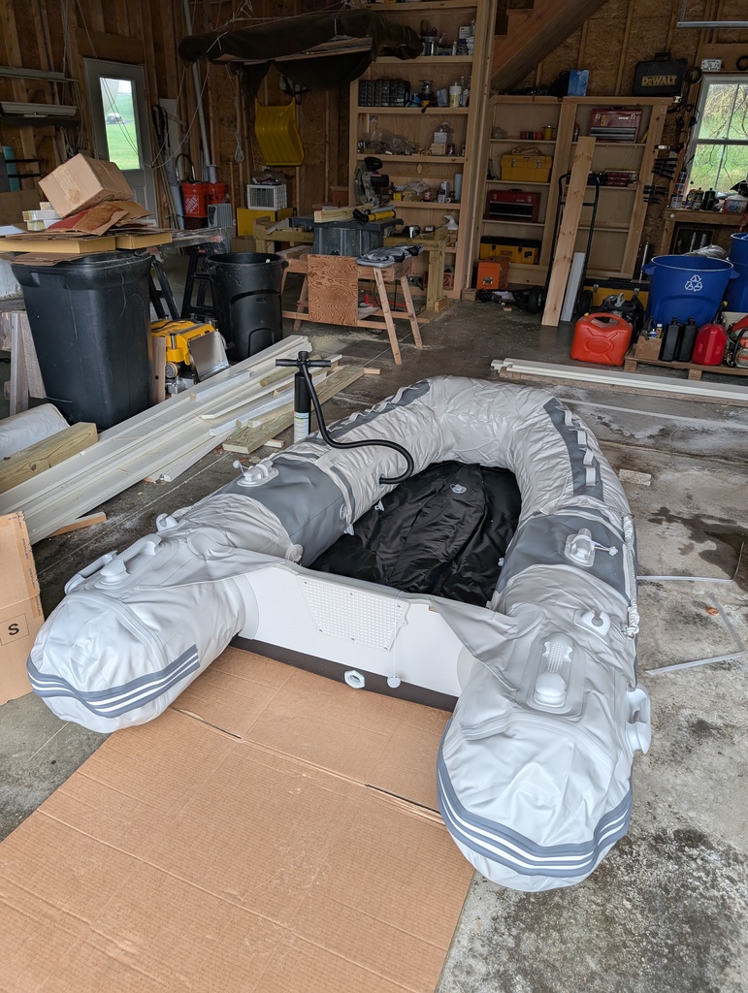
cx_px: 374
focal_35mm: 24
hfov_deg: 56.9
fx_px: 690
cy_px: 496
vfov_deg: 71.5
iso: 25
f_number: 1.68
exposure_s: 1/43.1
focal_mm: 6.9
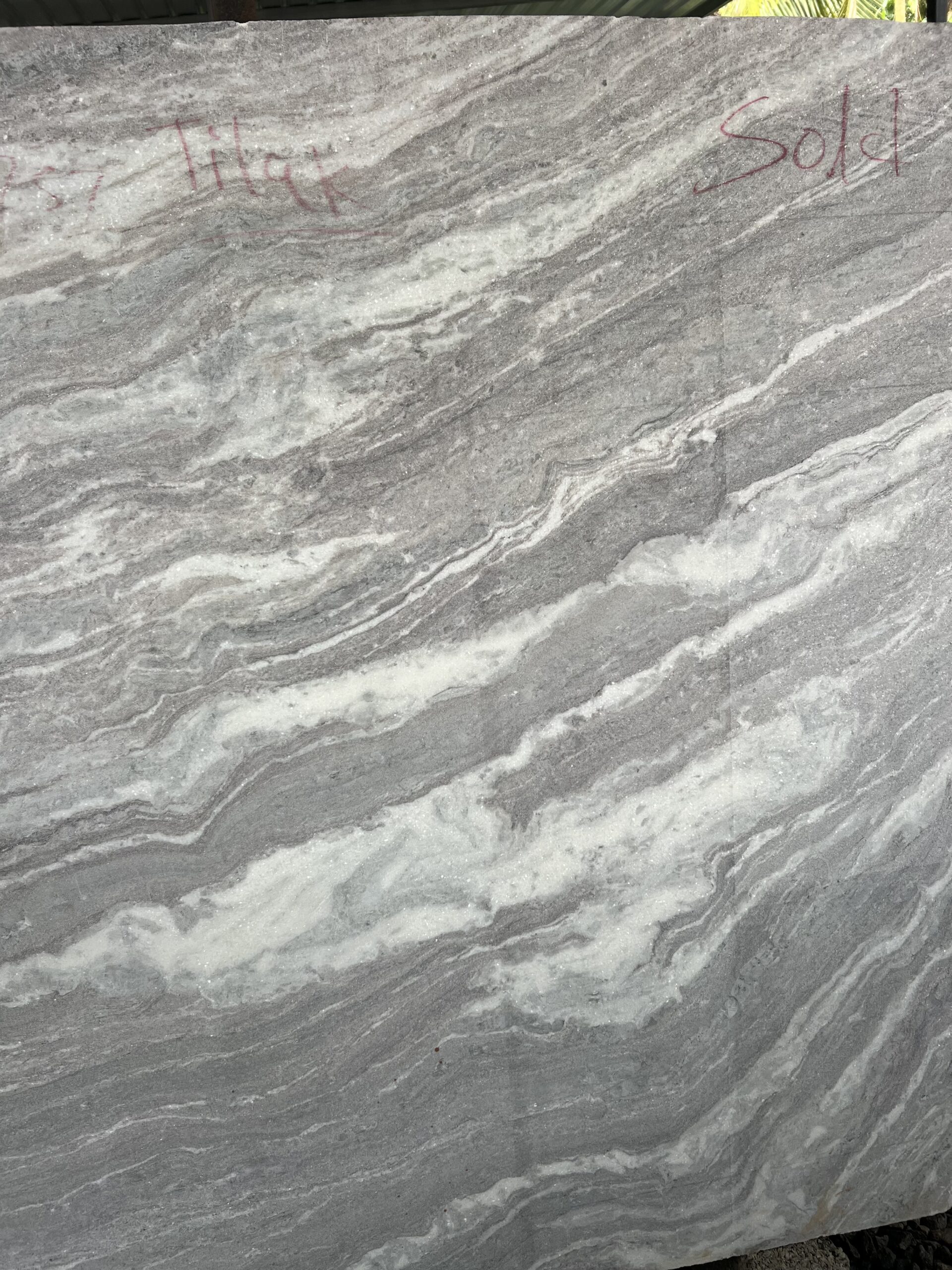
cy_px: 635
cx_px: 476
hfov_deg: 53.1
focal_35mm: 26
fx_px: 953
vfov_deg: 67.3
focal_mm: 5.7
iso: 32
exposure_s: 1/126
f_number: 1.5
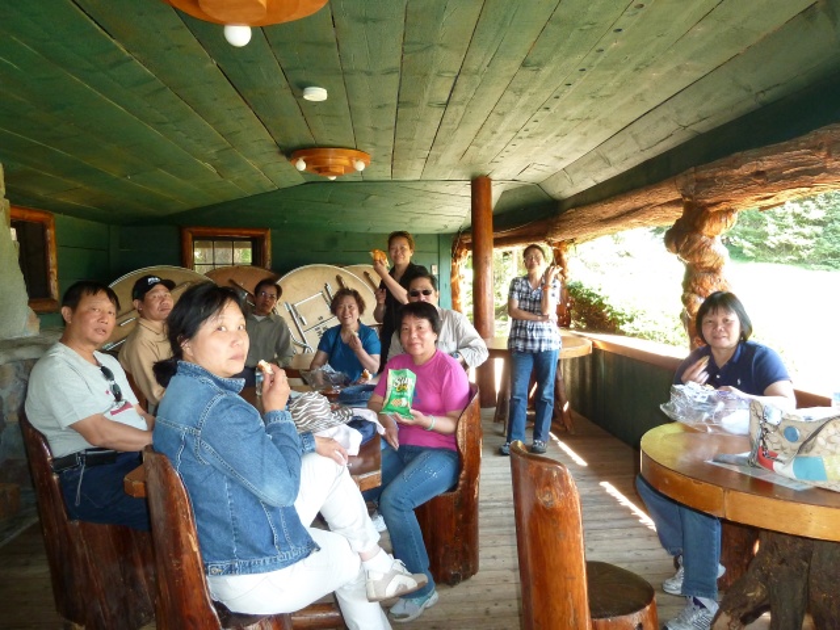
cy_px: 315
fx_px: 607
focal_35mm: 25
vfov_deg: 54.9
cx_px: 420
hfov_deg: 69.4
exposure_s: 1/30
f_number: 3.3
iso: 250
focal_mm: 4.1
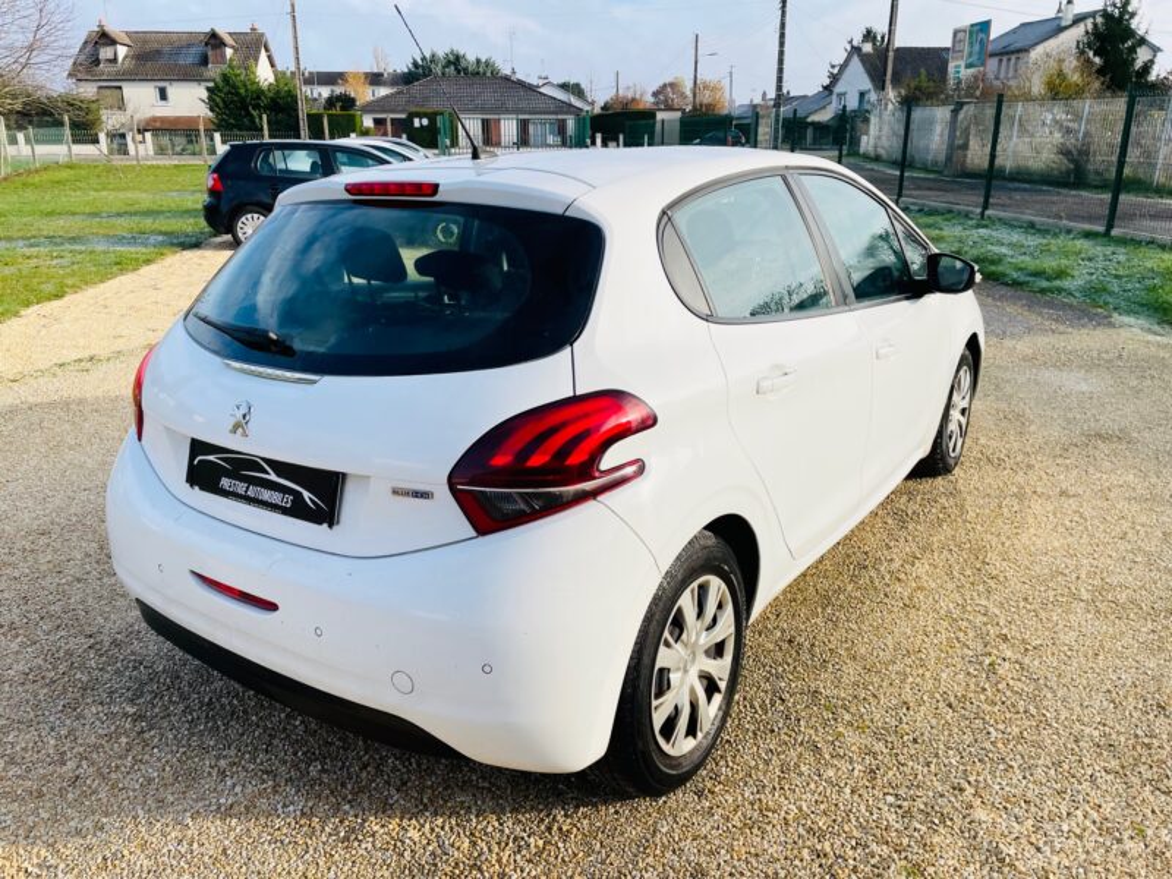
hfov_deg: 67.3
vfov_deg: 53.1
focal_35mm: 26
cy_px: 440
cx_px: 586
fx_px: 880
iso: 32
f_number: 1.6
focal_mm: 4.2
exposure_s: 1/2212
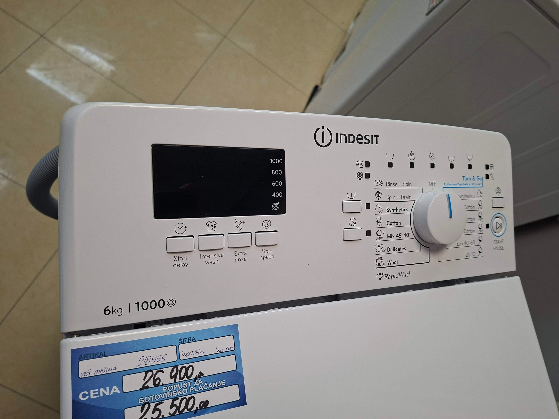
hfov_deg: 73.9
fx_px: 371
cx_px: 280
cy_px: 210
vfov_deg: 58.9
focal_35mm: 23
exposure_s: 1/100
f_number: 1.8
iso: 160
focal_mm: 5.54
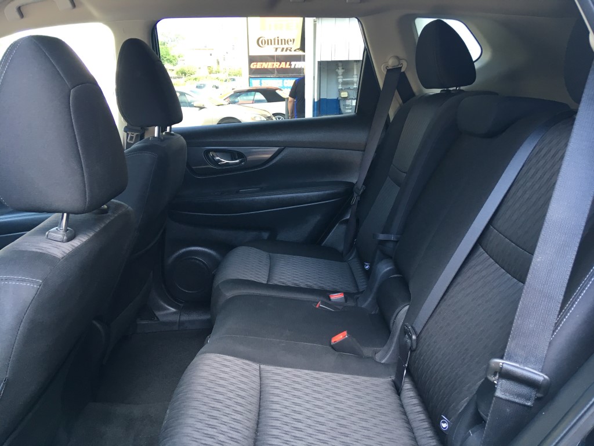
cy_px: 223
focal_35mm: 29
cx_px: 297
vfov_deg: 48.2
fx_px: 498
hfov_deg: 61.7
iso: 32
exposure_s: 1/30
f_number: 2.2
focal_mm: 4.15
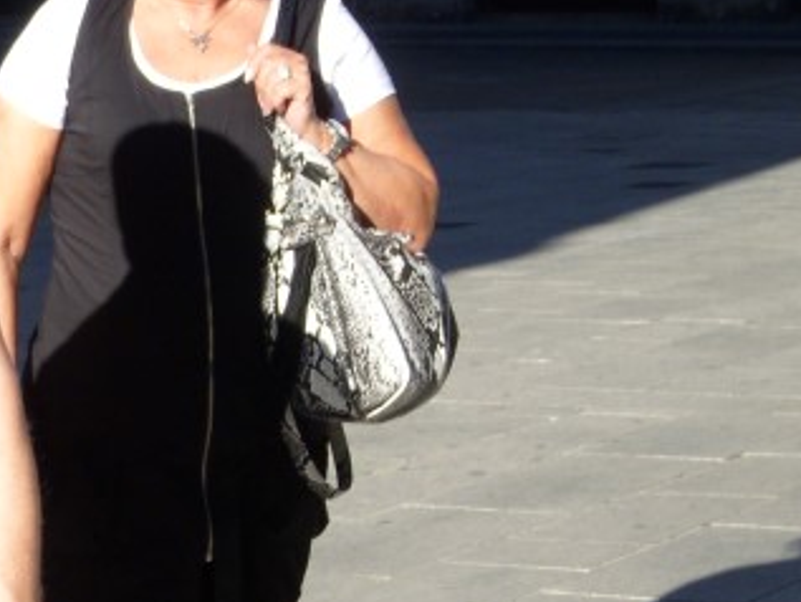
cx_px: -68
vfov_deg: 10.3
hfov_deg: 13.4
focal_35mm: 144
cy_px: 468
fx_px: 3333
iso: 100
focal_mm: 9.4
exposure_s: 1/500
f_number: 3.6
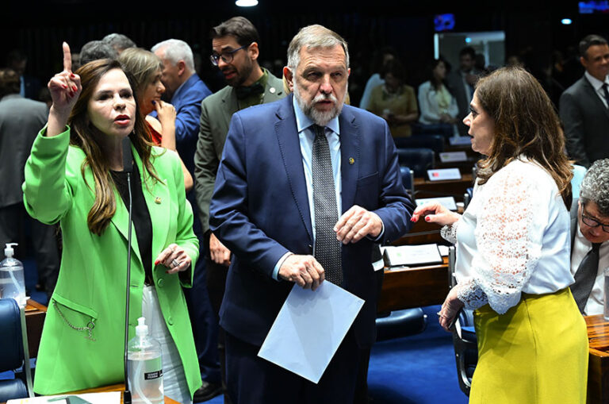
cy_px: 202
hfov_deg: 28.9
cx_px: 304
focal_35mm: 70
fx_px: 1182
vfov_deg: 19.4
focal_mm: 70
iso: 4000
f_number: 5
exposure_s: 1/200
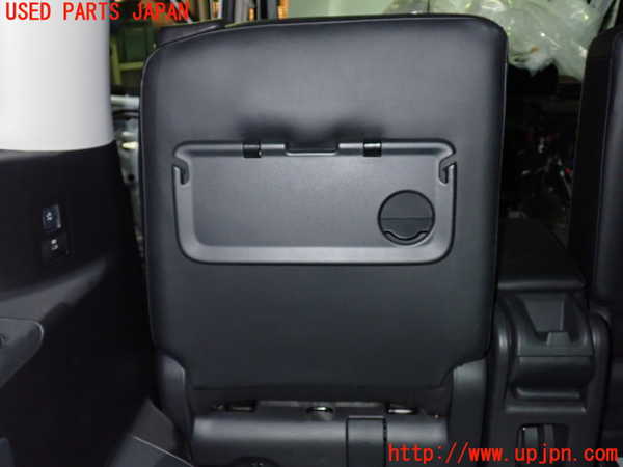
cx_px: 312
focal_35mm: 36
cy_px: 234
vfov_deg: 39.7
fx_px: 648
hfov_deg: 51.4
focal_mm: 6.37
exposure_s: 1/40
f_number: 7.1
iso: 800
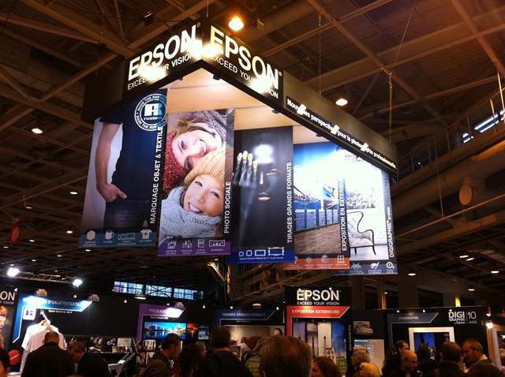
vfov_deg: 40.6
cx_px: 252
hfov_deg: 52.7
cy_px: 188
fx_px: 510
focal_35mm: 35
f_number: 2.8
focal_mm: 3.85
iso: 100
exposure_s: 1/40
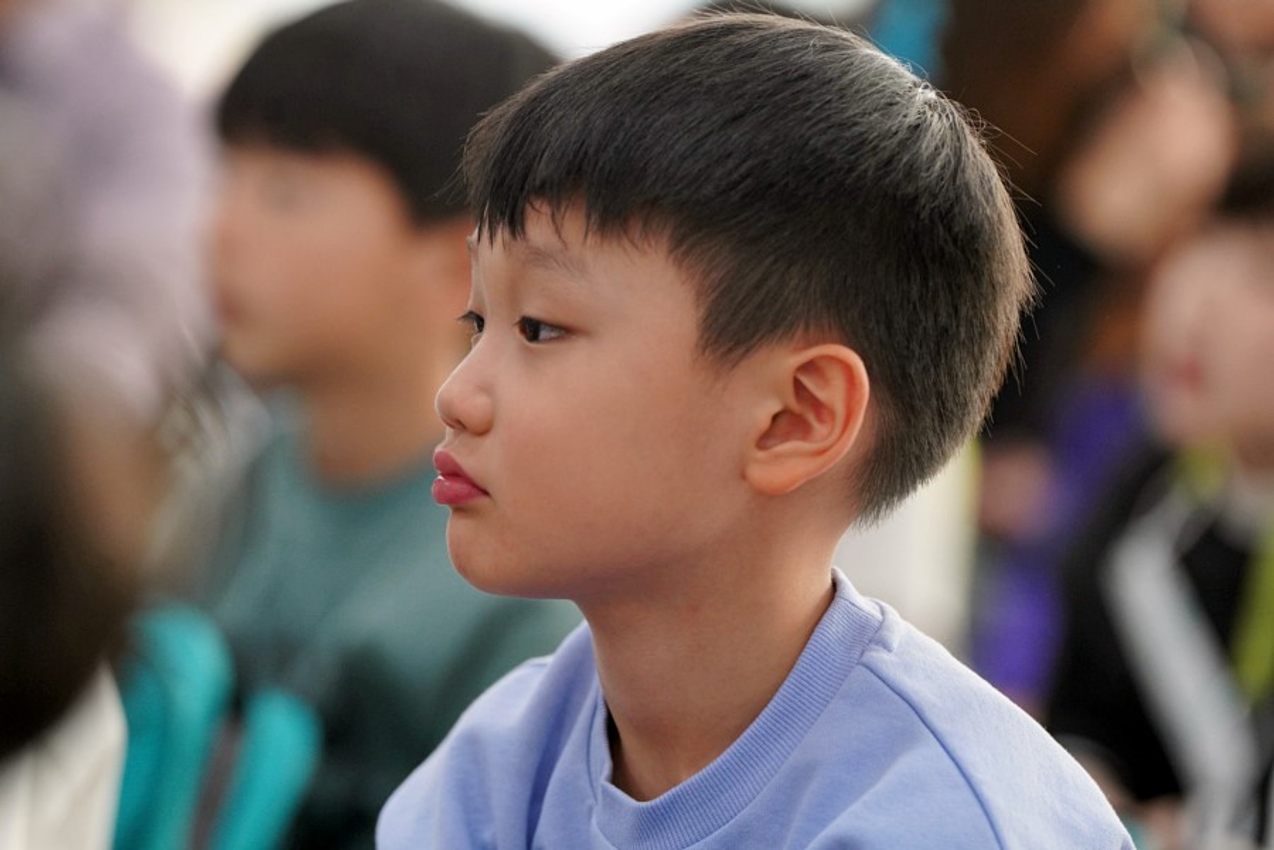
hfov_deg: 10.3
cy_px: 425
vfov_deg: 6.9
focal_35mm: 200
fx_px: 7077
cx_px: 637
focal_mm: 200
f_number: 4
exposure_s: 1/250
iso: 2500
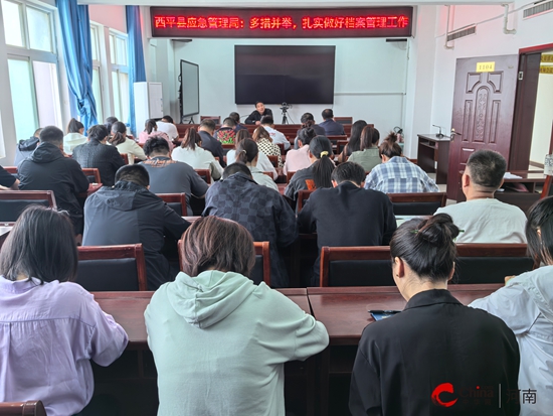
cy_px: 208
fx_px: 463
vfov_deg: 48.3
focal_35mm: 29
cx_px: 276
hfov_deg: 61.6
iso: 50
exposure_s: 1/111
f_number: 2
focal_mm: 5.75
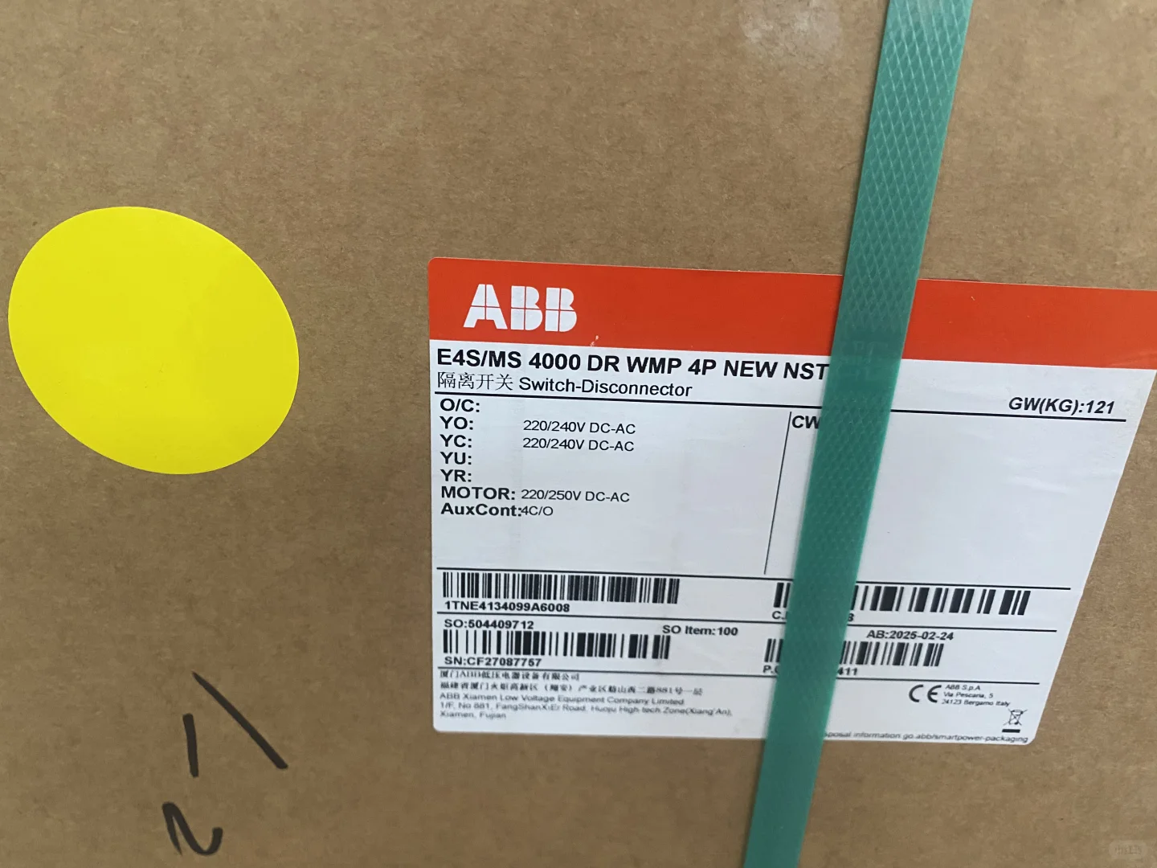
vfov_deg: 53.1
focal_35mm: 26
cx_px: 578
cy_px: 434
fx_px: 869
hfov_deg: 67.3
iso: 320
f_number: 1.8
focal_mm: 4.25
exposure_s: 1/50
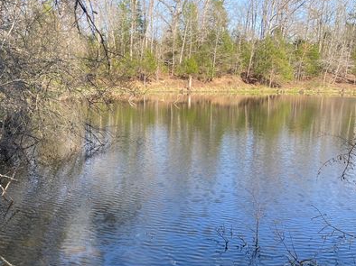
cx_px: 153
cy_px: 156
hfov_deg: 55.2
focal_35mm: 33
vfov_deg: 42.8
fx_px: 339
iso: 32
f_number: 1.8
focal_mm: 4.25
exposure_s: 1/585
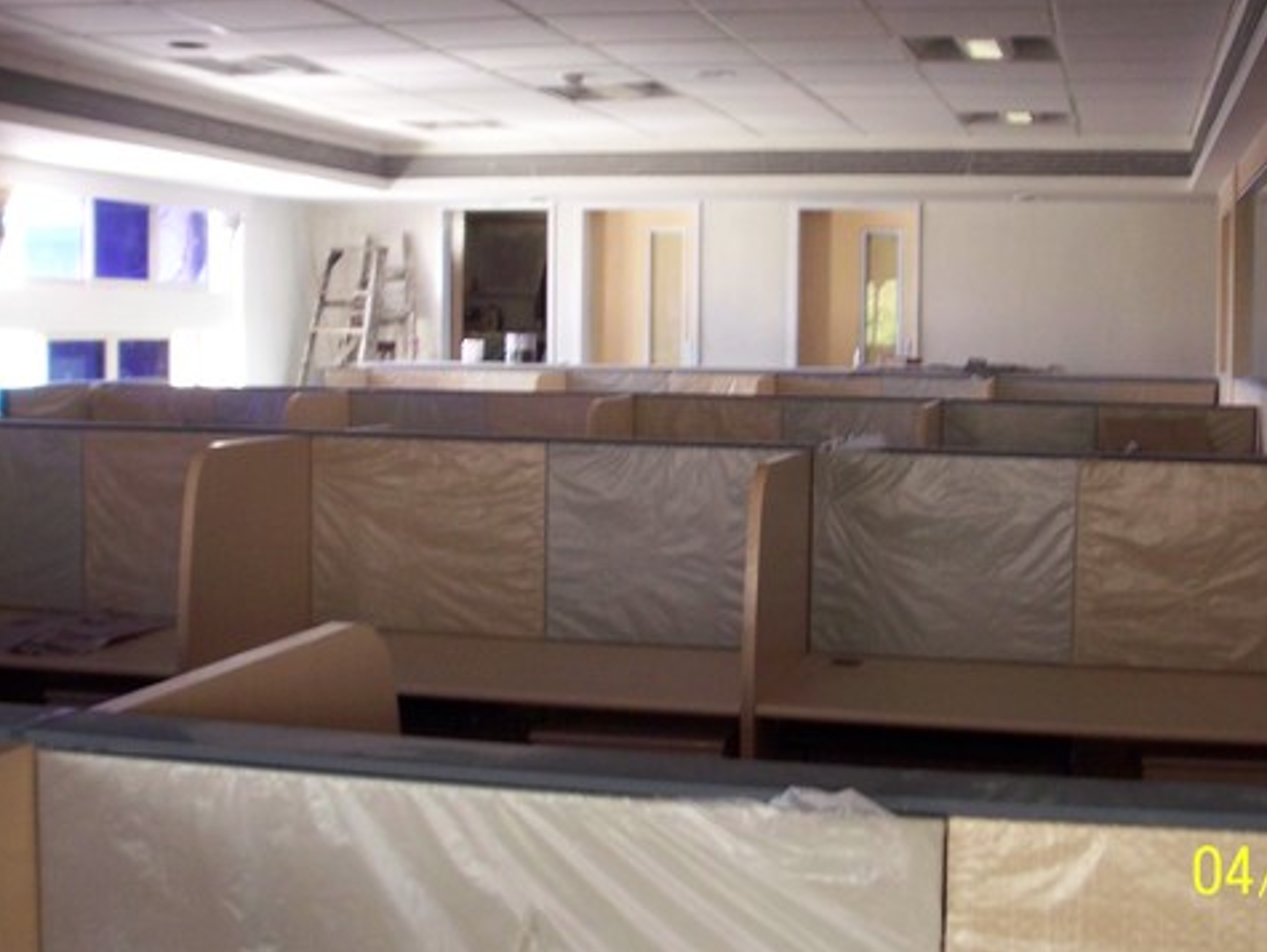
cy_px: 423
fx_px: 1758
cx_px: 790
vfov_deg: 30.3
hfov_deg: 39.4
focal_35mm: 48
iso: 200
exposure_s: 1/8
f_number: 3.9
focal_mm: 6.3
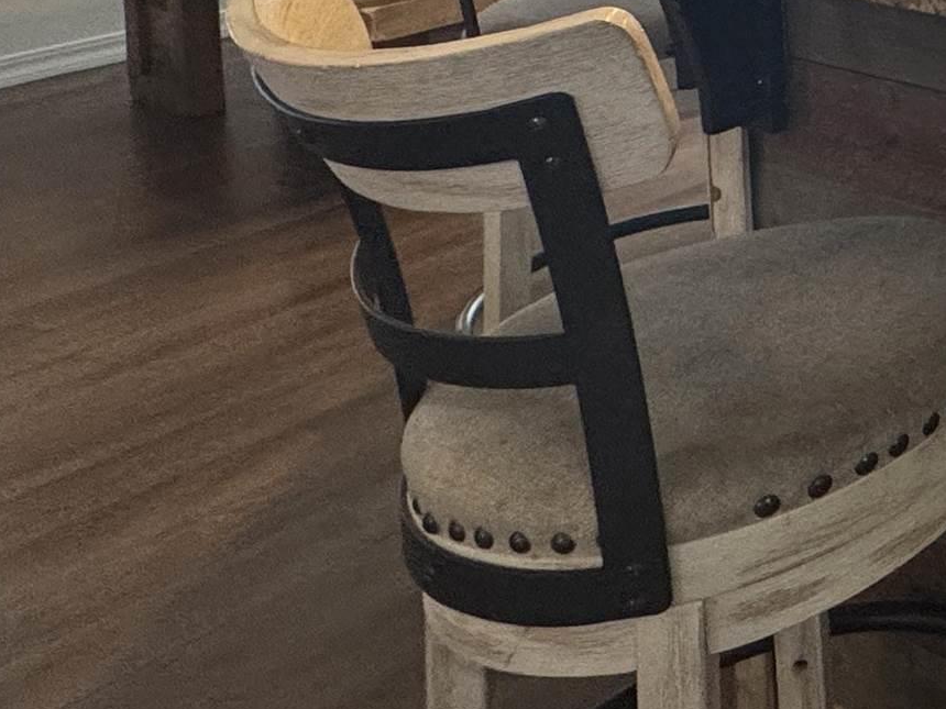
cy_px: -304
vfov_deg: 24.0
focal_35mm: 50
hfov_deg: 25.0
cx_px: 1538
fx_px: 1366
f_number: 2.2
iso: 200
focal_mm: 2.22
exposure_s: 1/60
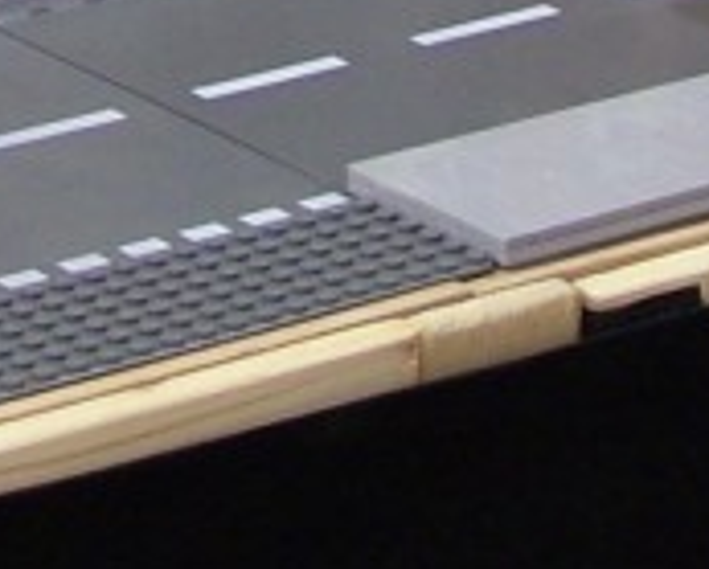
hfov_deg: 6.5
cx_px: -156
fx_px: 6180
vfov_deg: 5.1
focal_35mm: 294
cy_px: -782
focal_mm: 8.5
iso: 80
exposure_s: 1/2
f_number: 3
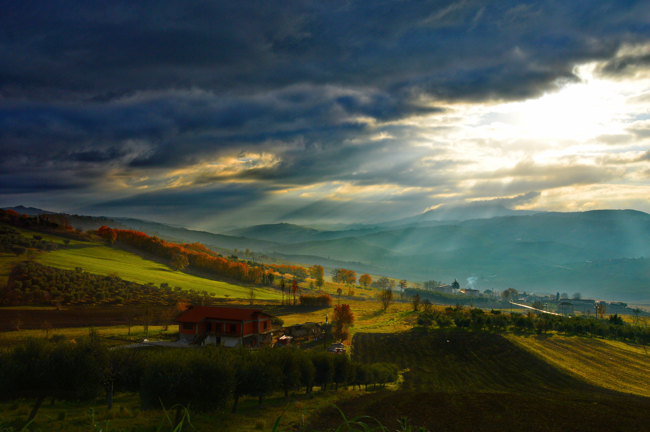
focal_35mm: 33
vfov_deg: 39.9
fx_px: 595
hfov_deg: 57.3
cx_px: 325
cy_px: 216
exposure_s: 1/400
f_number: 10
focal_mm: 22
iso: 100
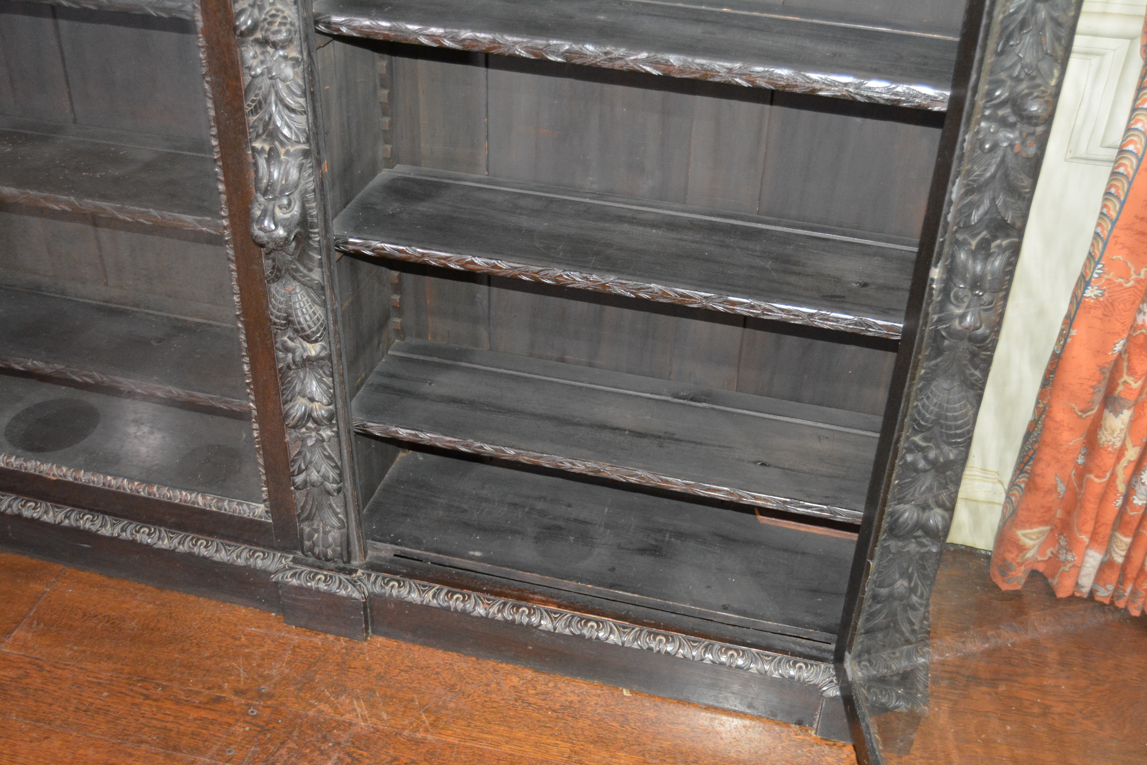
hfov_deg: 53.1
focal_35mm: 36
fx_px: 1147
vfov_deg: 36.9
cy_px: 382
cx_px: 574
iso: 3200
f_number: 3.8
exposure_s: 1/60
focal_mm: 24
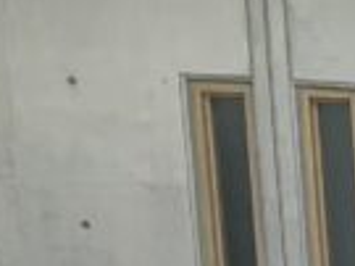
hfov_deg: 7.9
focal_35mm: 197
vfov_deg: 6.8
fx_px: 2019
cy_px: 780
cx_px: 1244
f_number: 1.5
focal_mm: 5.7
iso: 40
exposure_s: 1/230
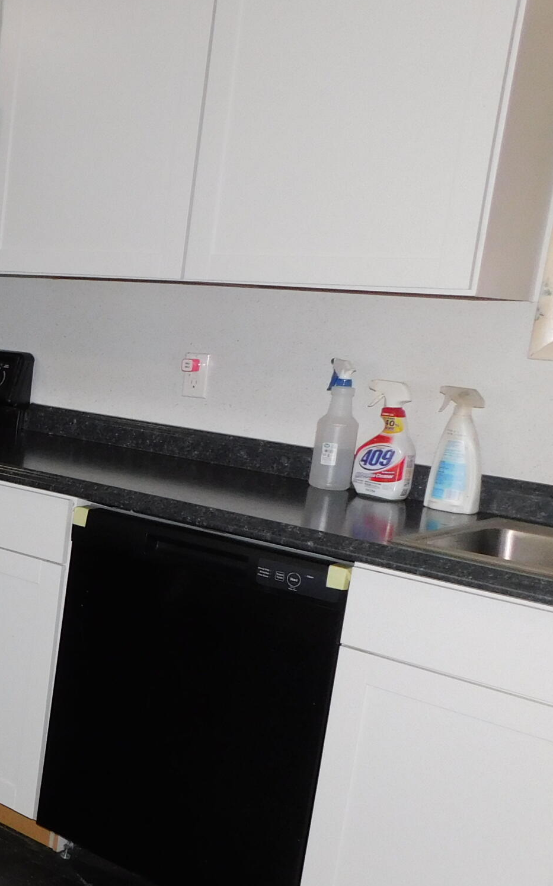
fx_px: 1182
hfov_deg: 21.6
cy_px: 507
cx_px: -298
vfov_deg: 41.0
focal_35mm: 49
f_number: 3
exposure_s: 1/30
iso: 200
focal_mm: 4
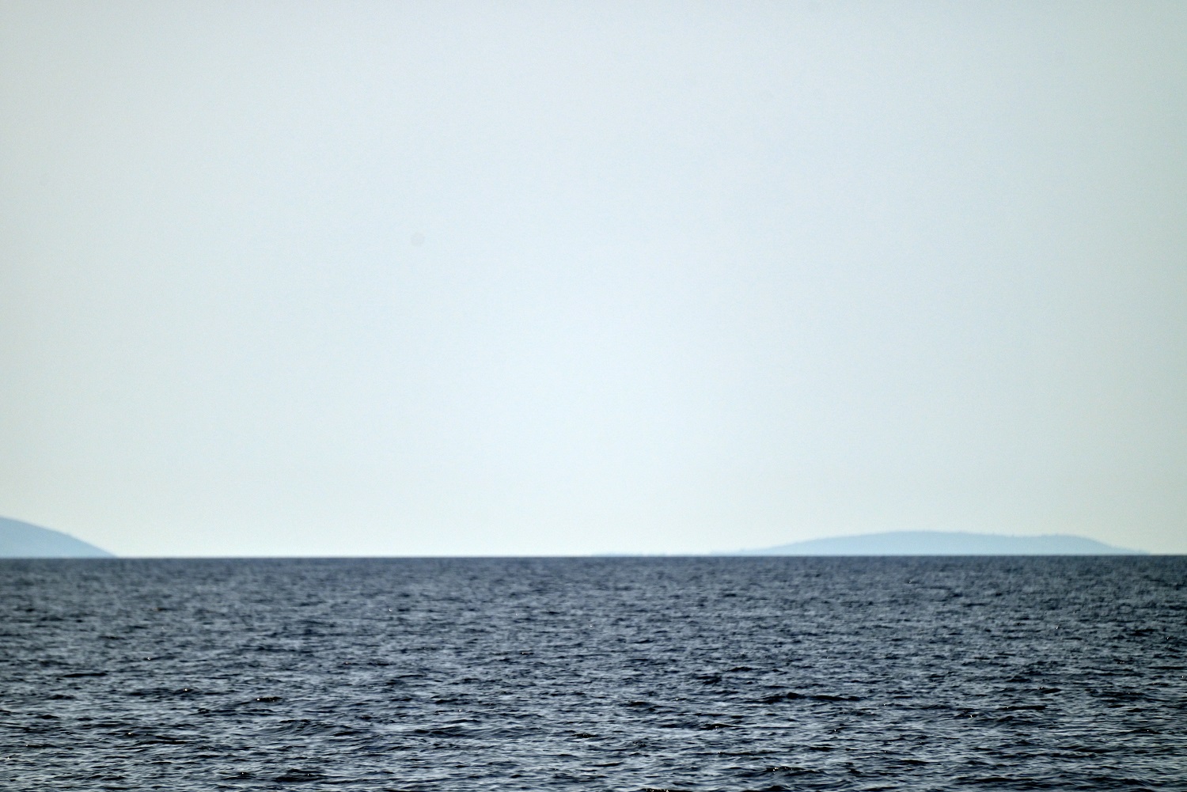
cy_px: 396
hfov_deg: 6.9
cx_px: 594
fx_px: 9894
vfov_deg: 4.6
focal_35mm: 300
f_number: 5.6
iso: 250
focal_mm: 300
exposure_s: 1/4000
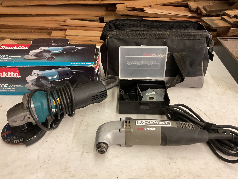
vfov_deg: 48.2
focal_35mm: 29
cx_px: 119
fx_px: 199
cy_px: 90
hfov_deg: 61.7
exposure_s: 1/40
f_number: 1.8
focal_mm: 3
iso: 200
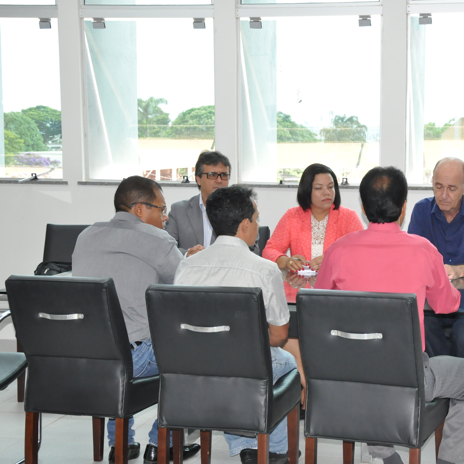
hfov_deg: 22.4
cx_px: 313
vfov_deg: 22.5
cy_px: 231
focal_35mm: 77
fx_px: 1168
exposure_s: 1/200
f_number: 5.6
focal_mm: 40
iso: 1600
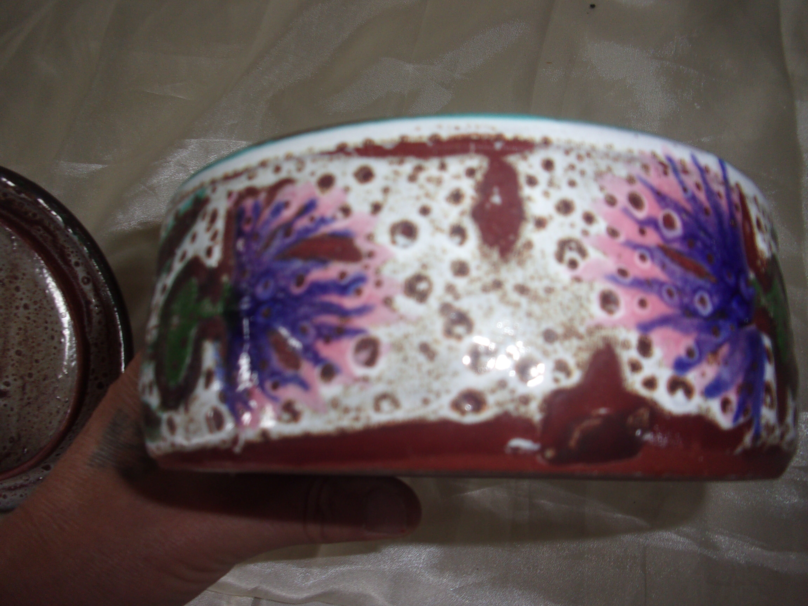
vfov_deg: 49.7
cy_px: 303
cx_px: 404
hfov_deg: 63.4
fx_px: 654
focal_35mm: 28
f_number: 3.9
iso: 80
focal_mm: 5.1
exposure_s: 1/34
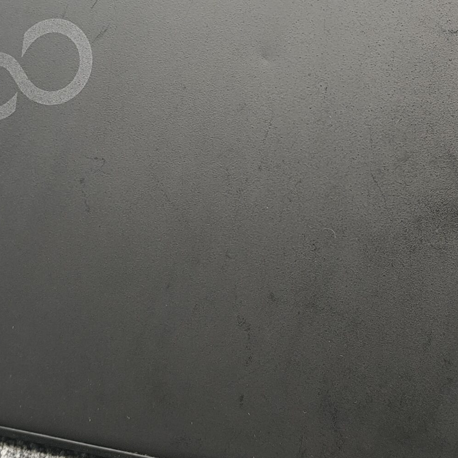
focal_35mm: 104
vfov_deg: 16.6
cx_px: 111
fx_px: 1557
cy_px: 95
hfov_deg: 16.6
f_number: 1.65
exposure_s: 1/100
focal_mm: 6.14
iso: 320
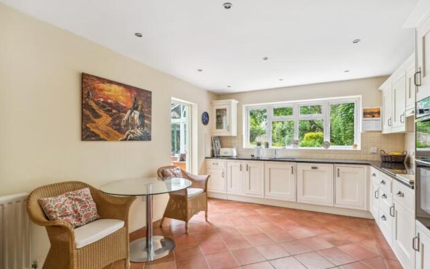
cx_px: 222
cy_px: 148
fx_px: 199
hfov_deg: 94.3
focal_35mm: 17
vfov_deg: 67.9
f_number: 5.6
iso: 640
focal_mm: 16
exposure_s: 1/13
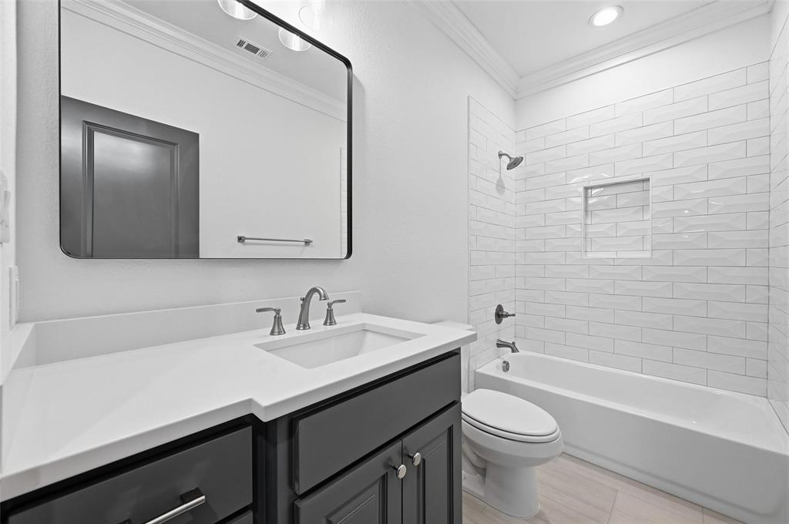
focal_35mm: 14
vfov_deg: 81.1
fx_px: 306
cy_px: 262
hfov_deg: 104.3
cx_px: 394
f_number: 7.1
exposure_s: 1/3200
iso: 1250
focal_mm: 14
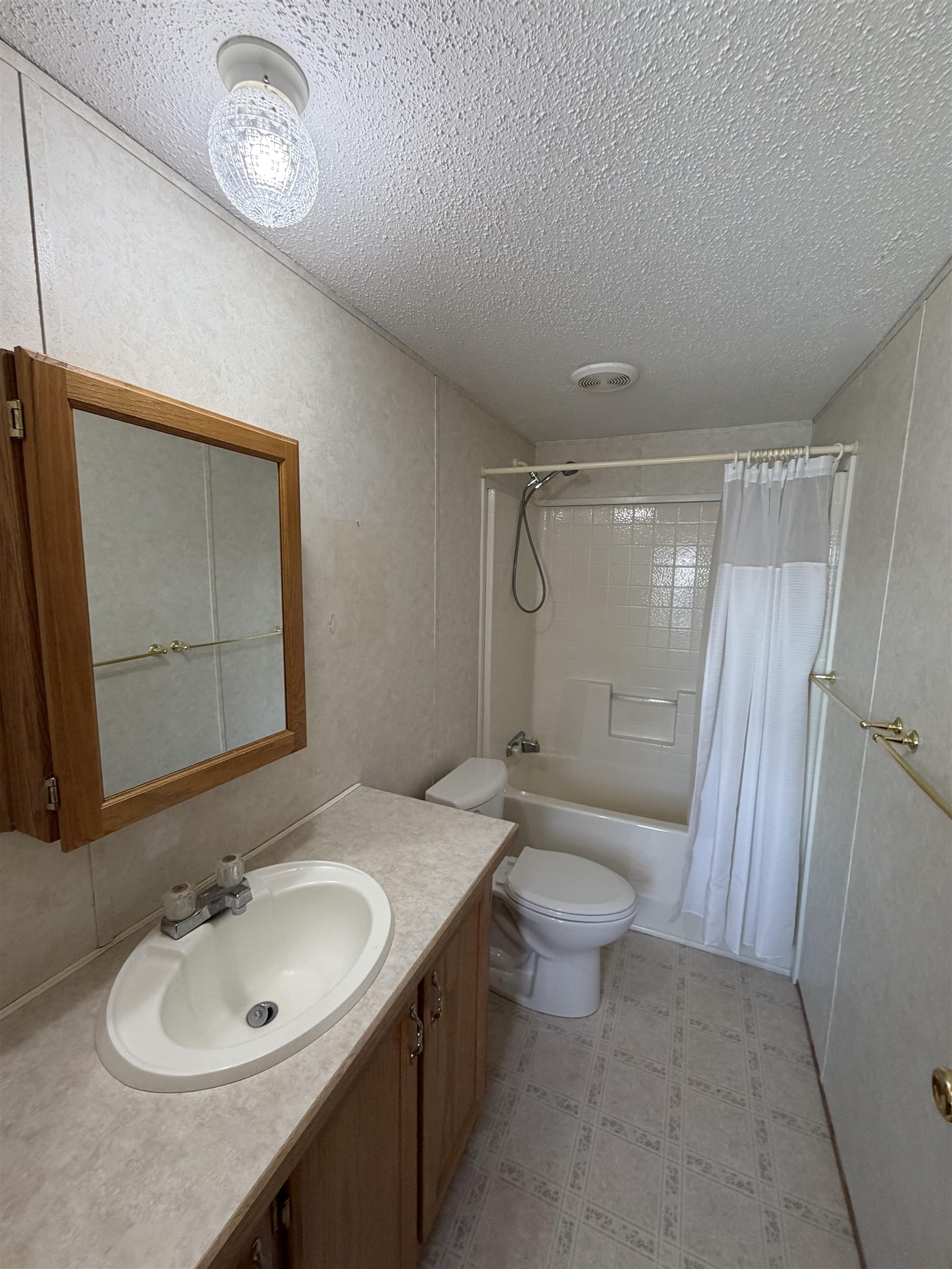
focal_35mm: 14
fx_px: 513
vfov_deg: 102.1
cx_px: 476
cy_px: 634
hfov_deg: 85.7
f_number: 2.2
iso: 200
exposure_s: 1/121
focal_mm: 2.22
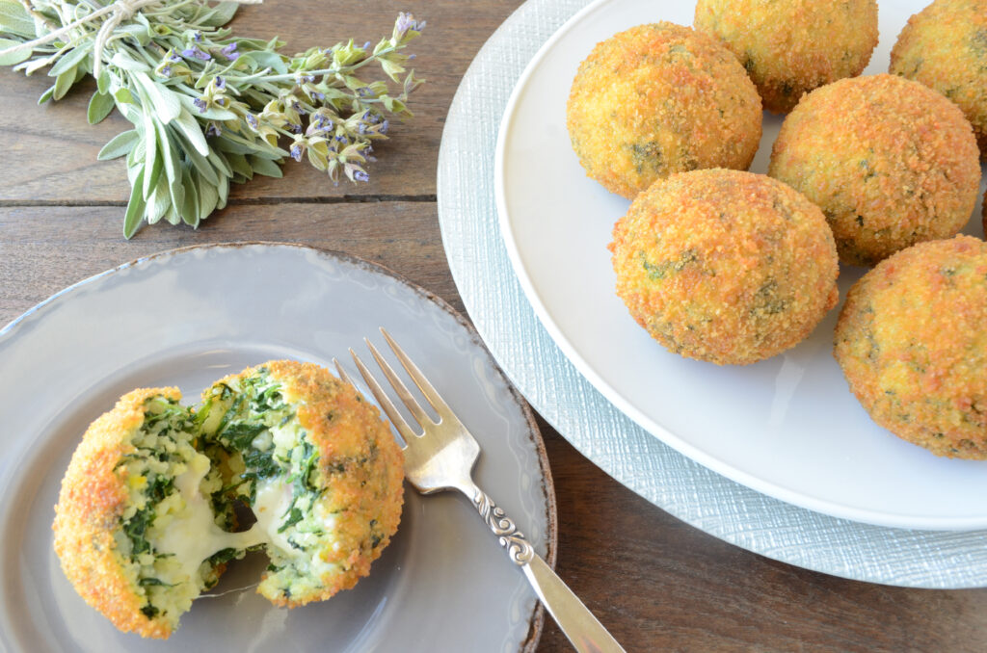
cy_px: 326
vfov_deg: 36.7
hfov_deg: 53.2
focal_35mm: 36
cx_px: 494
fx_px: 985
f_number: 10
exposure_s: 1/10
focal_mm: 24
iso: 400
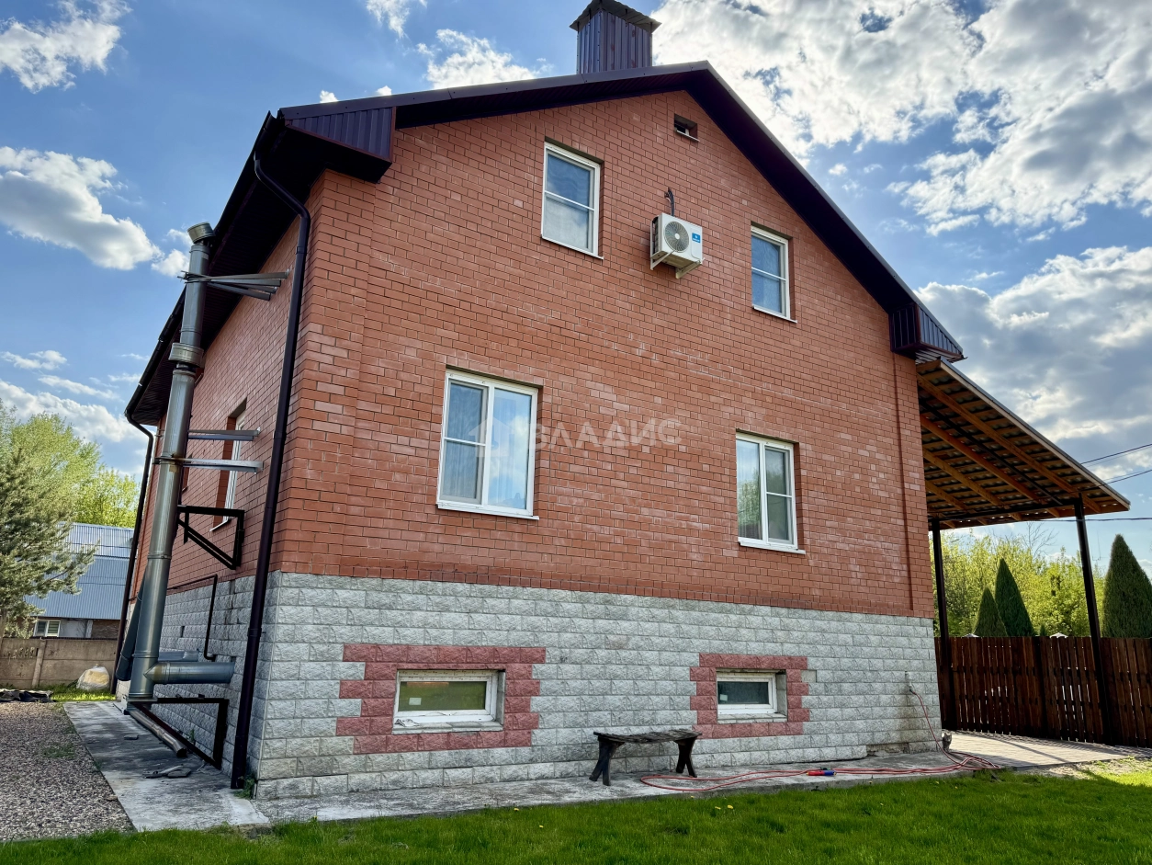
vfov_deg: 56.8
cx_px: 576
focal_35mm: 24
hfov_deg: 71.6
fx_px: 799
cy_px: 432
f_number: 1.78
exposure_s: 1/2105
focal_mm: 6.76
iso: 80
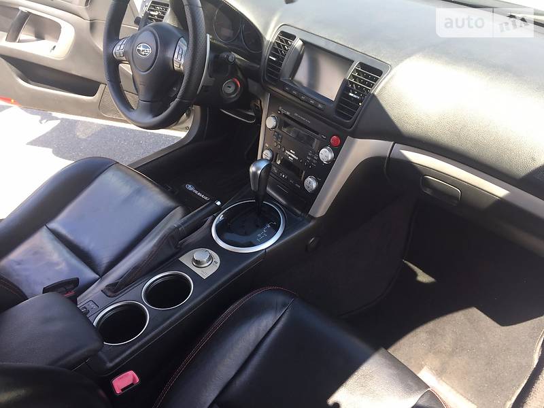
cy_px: 204
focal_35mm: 29
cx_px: 272
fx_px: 456
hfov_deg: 61.7
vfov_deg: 48.2
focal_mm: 4.2
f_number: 2.2
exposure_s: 1/122
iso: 32
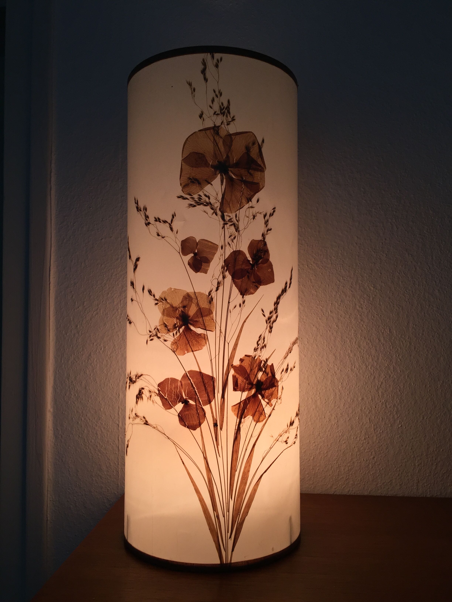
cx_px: 226
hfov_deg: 48.2
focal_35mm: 29
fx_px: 505
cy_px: 301
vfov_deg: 61.7
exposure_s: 1/50
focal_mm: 4.15
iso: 40
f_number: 2.2
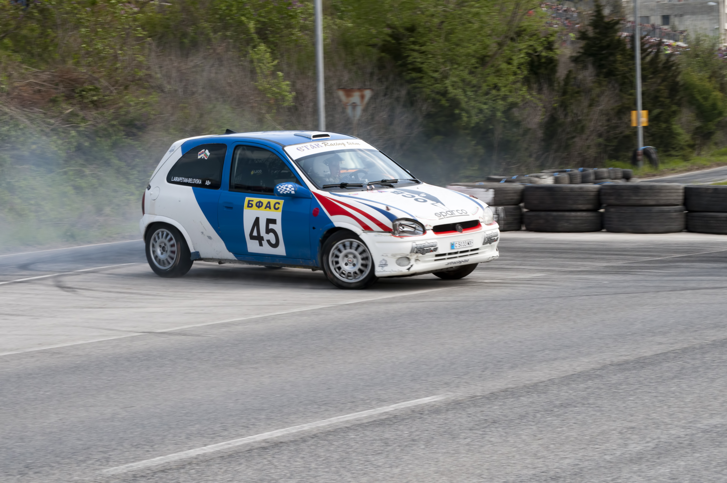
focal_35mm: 105
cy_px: 242
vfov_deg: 13.0
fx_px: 2118
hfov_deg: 19.5
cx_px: 364
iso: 400
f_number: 22
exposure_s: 1/160
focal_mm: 70
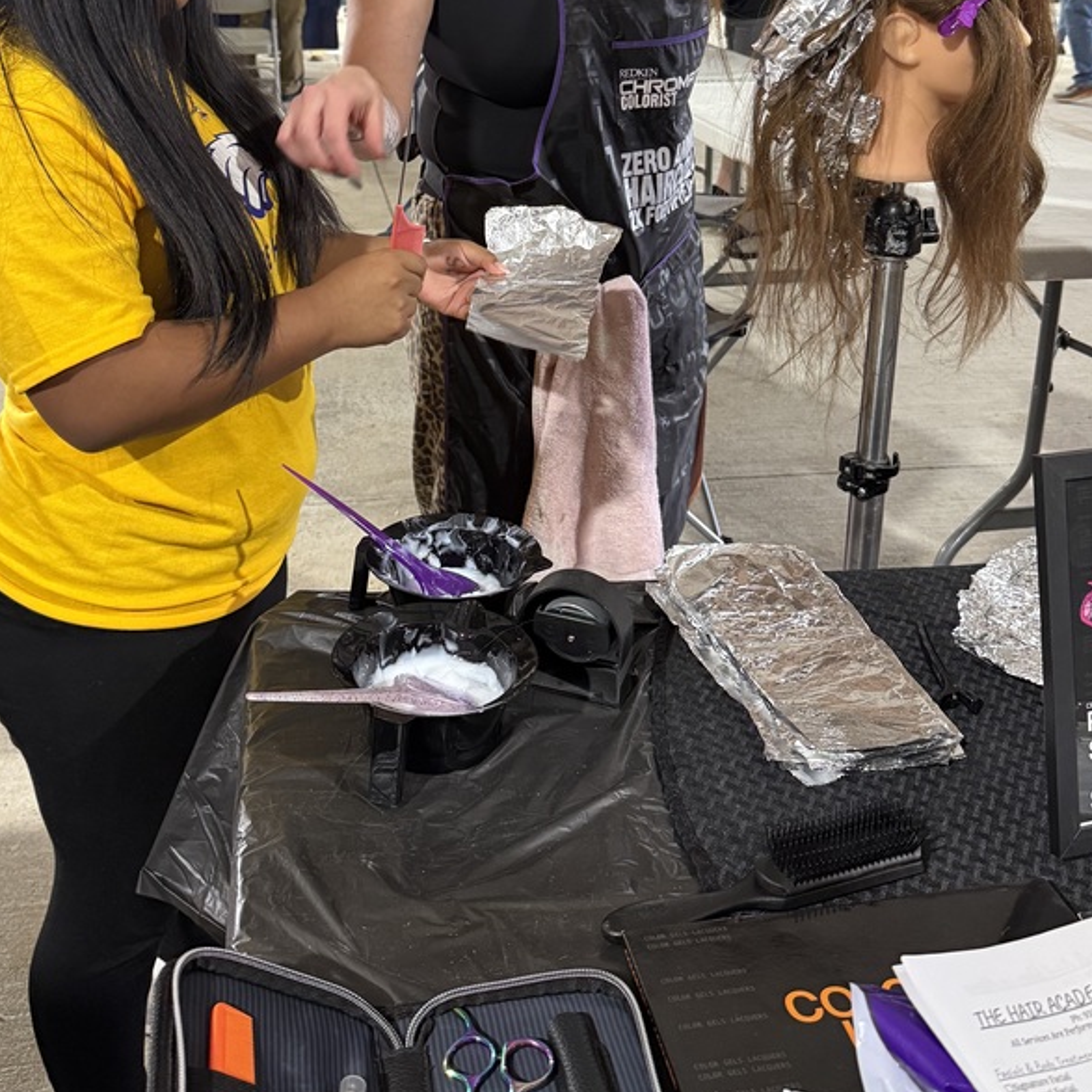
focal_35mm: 37
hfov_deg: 44.9
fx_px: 1321
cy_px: 298
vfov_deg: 43.7
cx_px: 504
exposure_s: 1/60
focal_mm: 6.76
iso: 320
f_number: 1.78
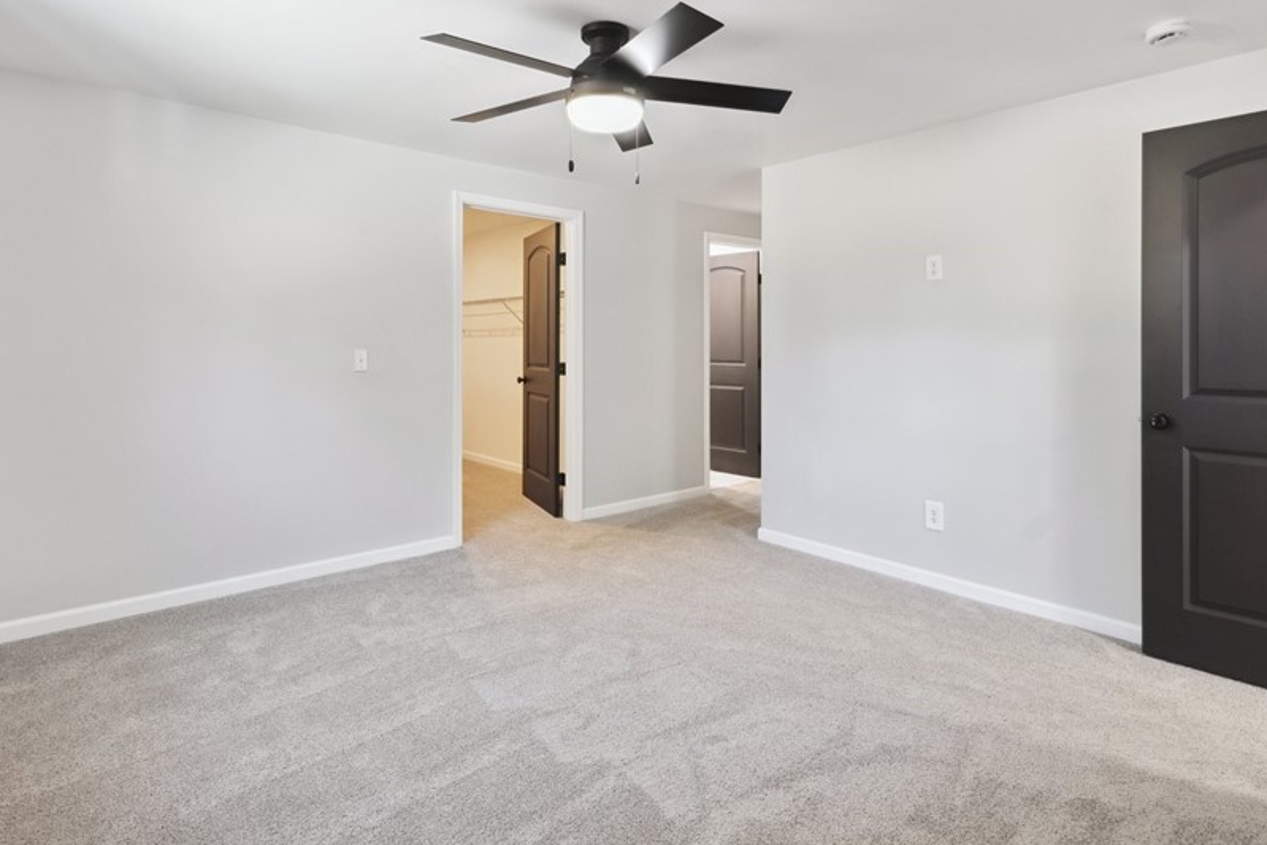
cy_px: 333
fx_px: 669
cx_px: 629
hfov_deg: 86.9
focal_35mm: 19
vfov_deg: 63.9
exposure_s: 1/8
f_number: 10
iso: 80
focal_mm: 14
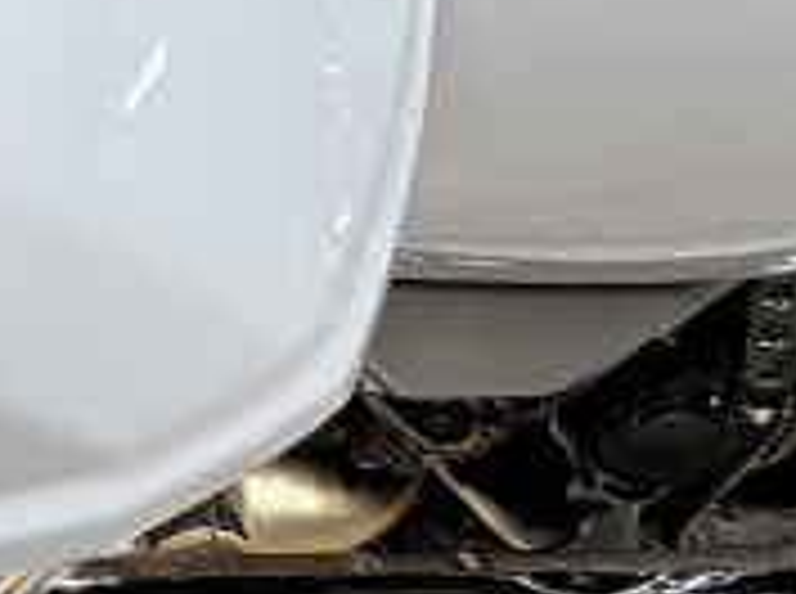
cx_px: -308
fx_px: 3603
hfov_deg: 12.1
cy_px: -360
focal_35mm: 157
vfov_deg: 9.1
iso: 50
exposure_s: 1/120
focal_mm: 5.96
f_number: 1.6
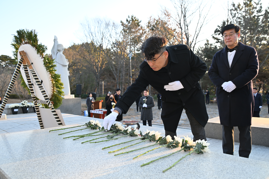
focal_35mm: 29
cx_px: 134
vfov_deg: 45.0
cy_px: 90
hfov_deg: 63.7
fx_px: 217
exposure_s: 1/250
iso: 640
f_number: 6.3
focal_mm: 29
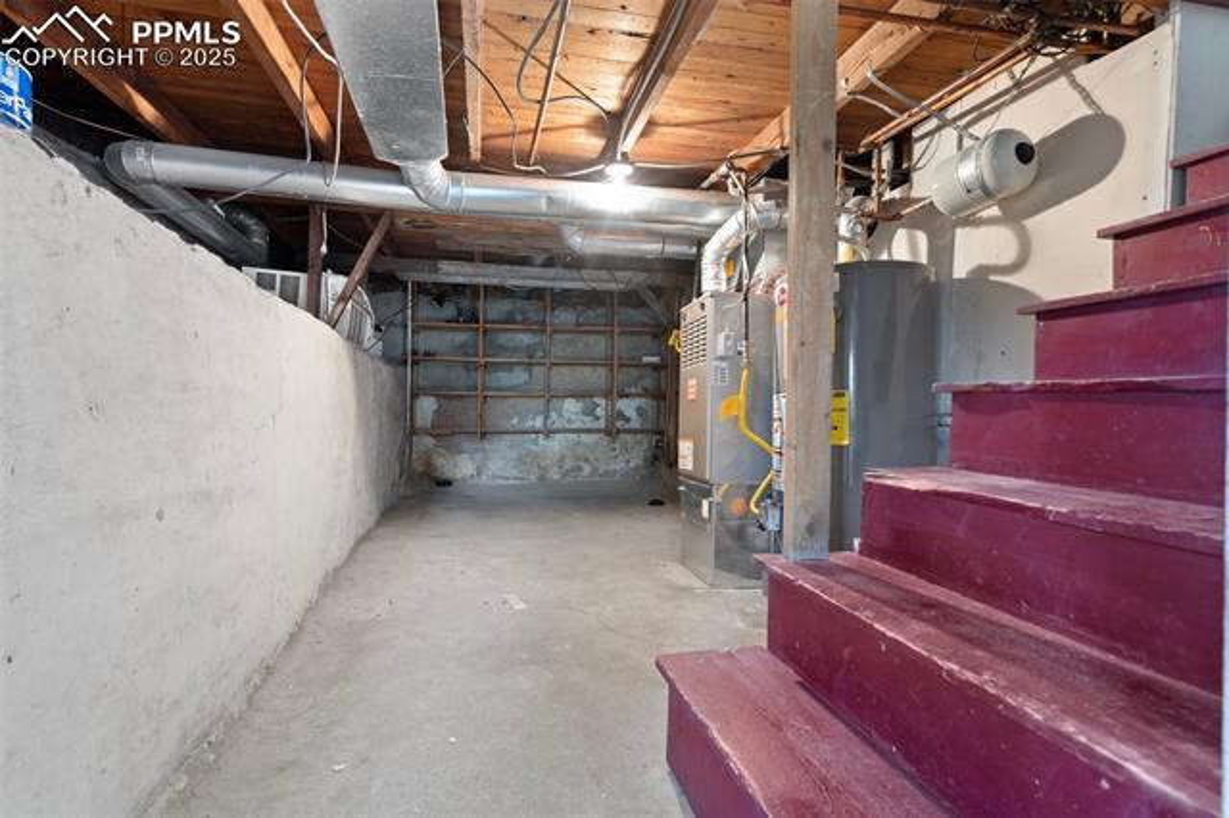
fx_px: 546
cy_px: 409
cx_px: 614
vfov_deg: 73.7
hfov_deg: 96.8
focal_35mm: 16
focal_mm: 16
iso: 100
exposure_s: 5
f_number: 6.3
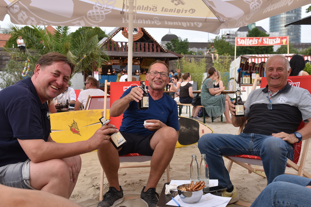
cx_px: 157
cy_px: 104
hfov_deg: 47.4
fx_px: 354
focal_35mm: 41
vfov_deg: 32.6
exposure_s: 1/200
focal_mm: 40
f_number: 7.1
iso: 400
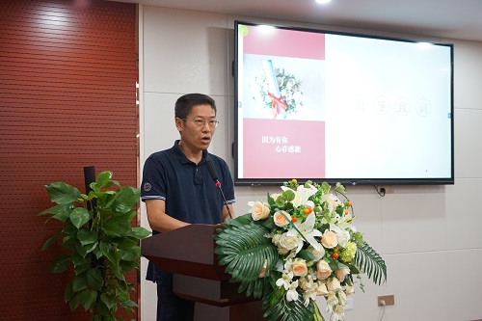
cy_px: 160
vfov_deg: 30.5
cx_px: 241
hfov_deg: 44.5
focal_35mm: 44
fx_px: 589
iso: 3200
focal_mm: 44
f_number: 4.5
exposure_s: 1/160
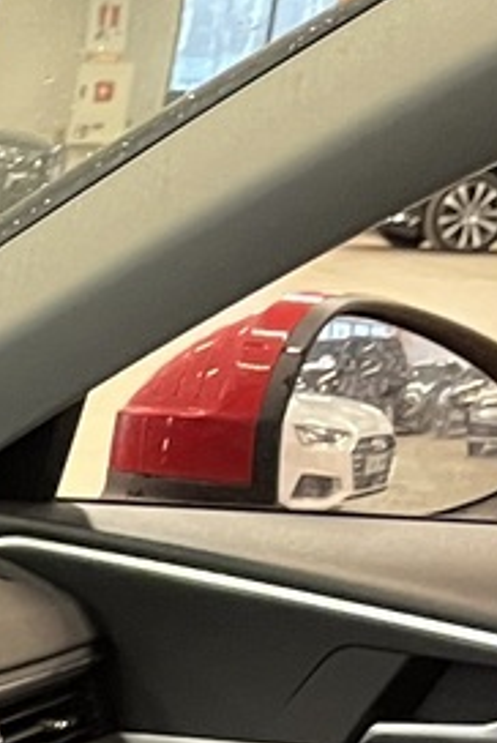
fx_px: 2954
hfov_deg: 8.5
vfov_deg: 12.8
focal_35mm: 143
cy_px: 1407
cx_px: -819
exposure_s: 1/33
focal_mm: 5.1
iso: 500
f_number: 1.6
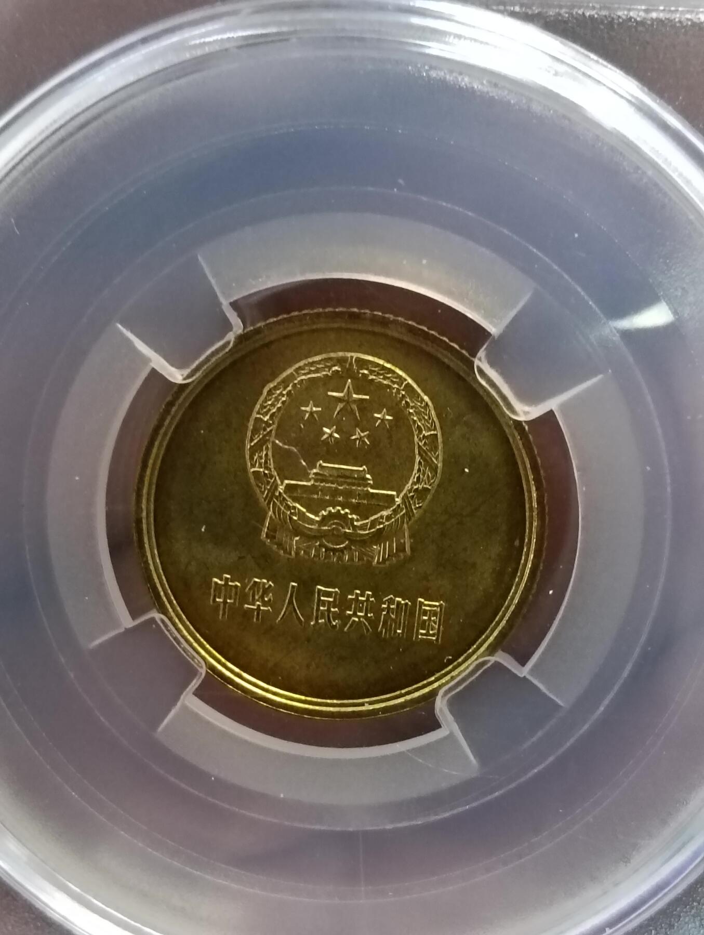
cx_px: 352
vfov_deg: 34.9
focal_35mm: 55
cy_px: 468
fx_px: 1488
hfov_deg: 26.6
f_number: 1.8
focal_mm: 3.98
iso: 640
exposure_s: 1/33.3
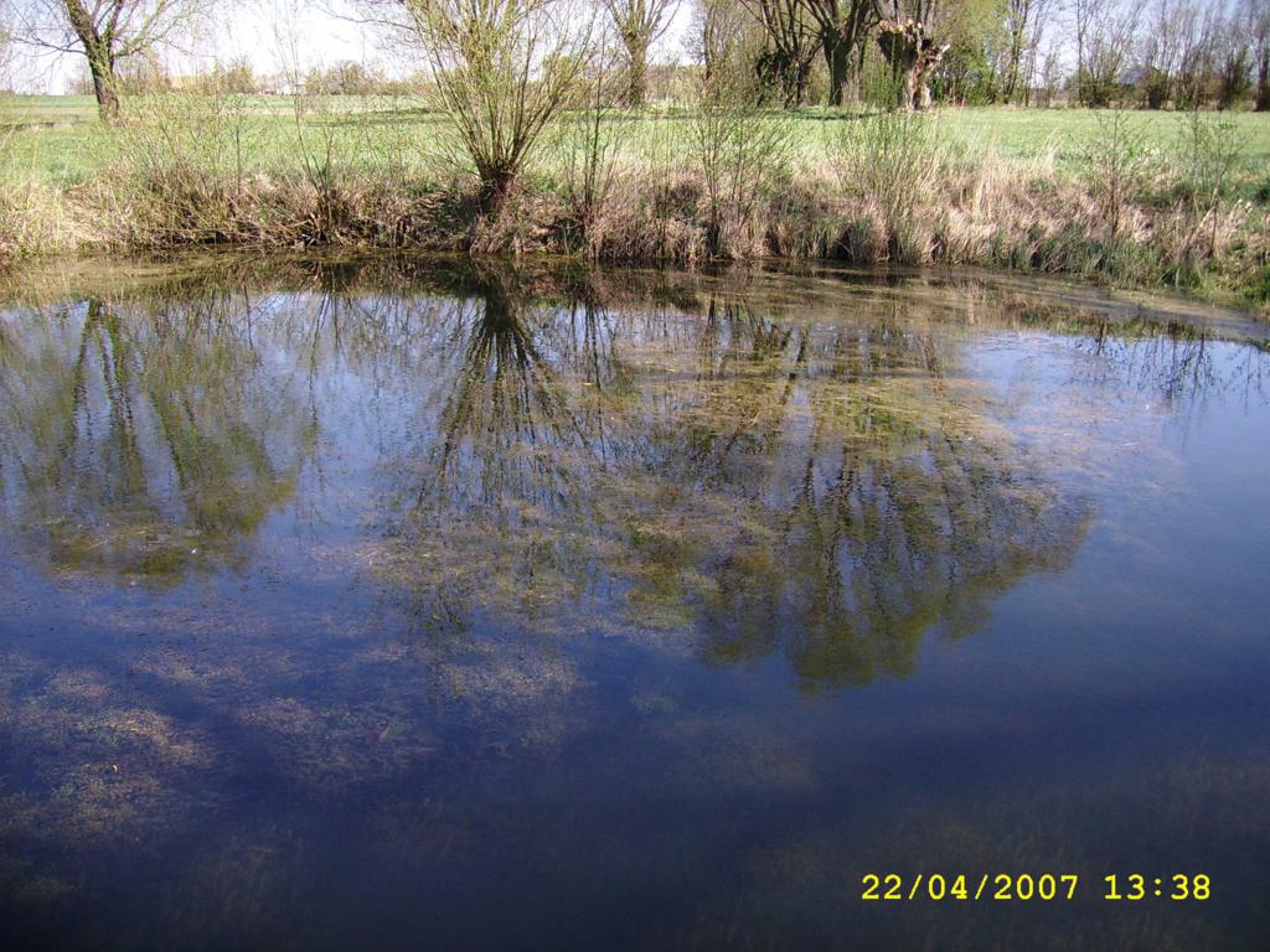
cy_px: 476
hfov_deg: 52.6
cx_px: 635
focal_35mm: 35
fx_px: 1284
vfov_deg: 40.7
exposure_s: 1/353
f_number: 2.8
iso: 50
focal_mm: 5.95
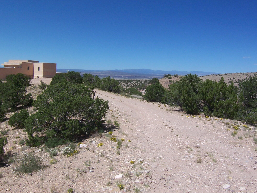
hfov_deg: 59.8
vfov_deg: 46.6
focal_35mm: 30
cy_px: 80
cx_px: 141
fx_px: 223
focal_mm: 3.8
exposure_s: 1/500
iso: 64
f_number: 5.6
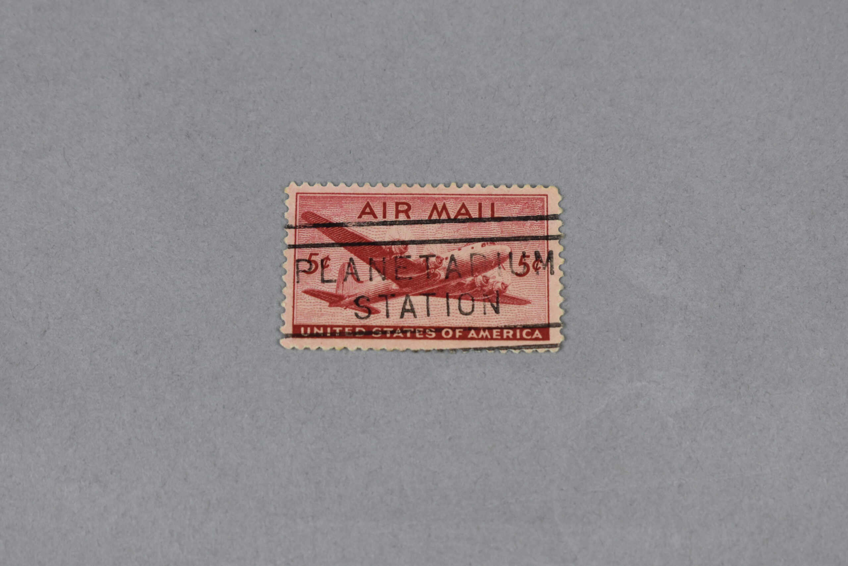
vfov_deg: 16.6
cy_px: 283
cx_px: 424
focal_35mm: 82
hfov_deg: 24.6
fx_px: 1943
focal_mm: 55
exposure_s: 1/125
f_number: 5.6
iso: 400
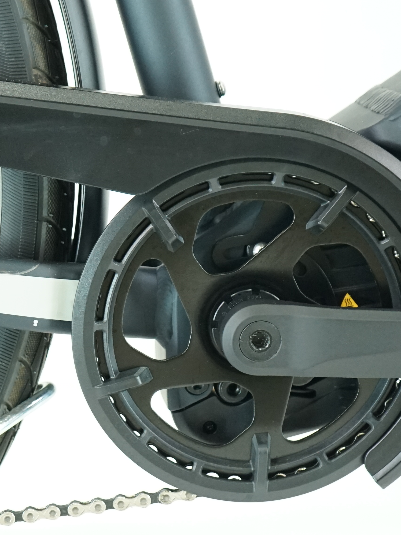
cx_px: -51
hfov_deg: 15.0
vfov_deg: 20.4
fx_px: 1483
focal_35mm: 96
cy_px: 316
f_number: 4
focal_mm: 38
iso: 2500
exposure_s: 1/200
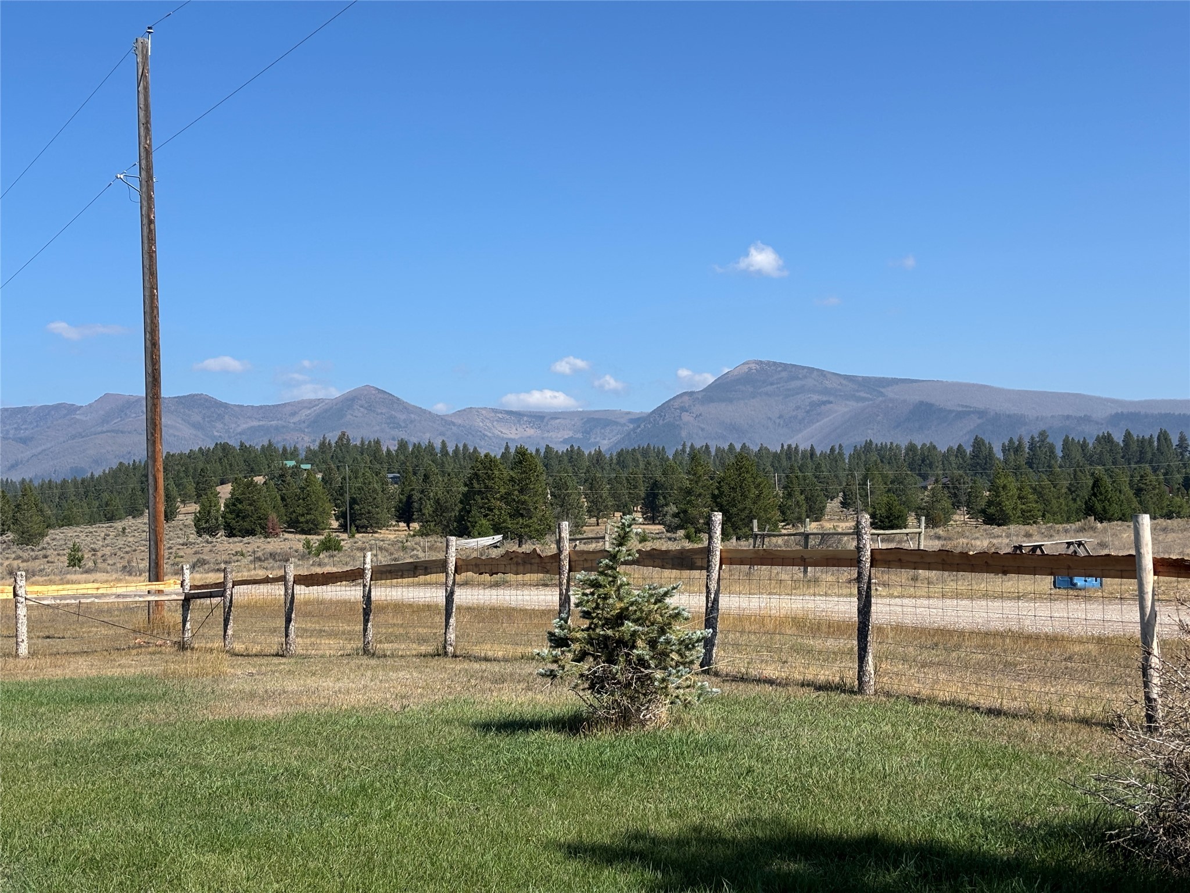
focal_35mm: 52
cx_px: 595
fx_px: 1788
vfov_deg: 28.0
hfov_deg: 36.8
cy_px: 446
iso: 40
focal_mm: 5.96
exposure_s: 1/2710
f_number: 1.6
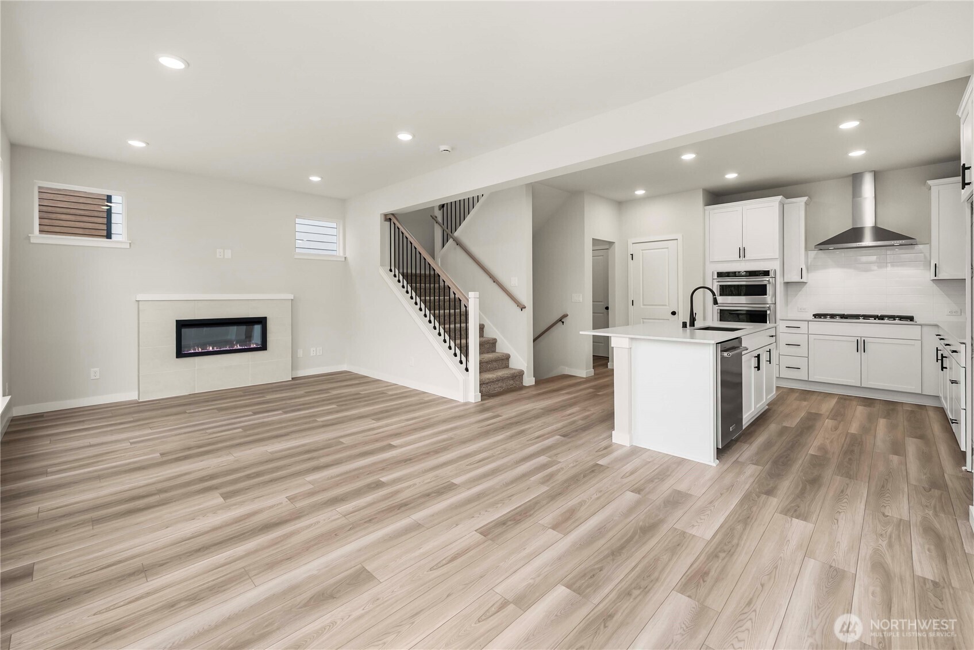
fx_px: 379
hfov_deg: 104.2
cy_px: 325
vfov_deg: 81.3
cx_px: 487
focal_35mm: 14
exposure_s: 1/100
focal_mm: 14
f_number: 7.1
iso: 80
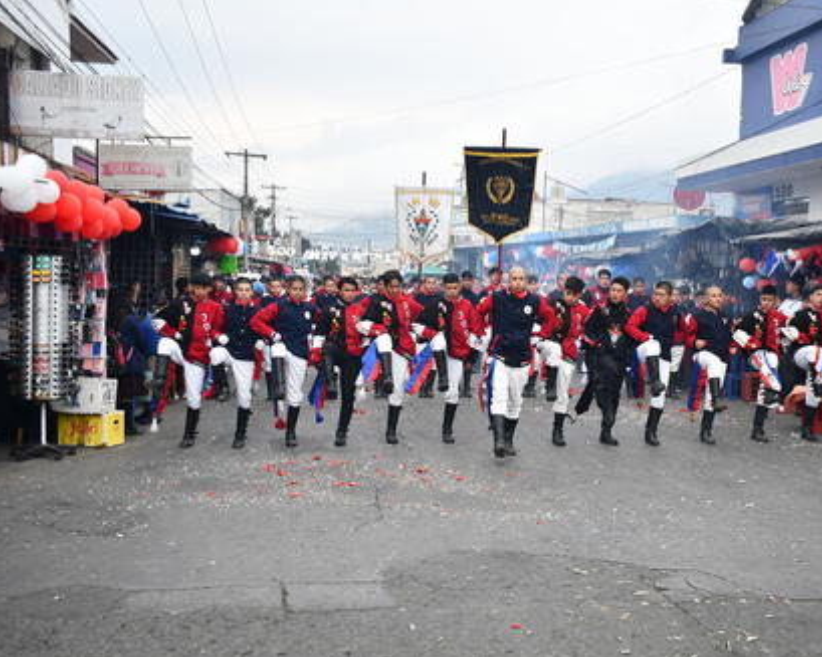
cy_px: 330
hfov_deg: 46.6
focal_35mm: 39
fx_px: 949
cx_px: 492
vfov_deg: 38.2
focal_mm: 23
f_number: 4.5
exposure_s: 1/800
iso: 250
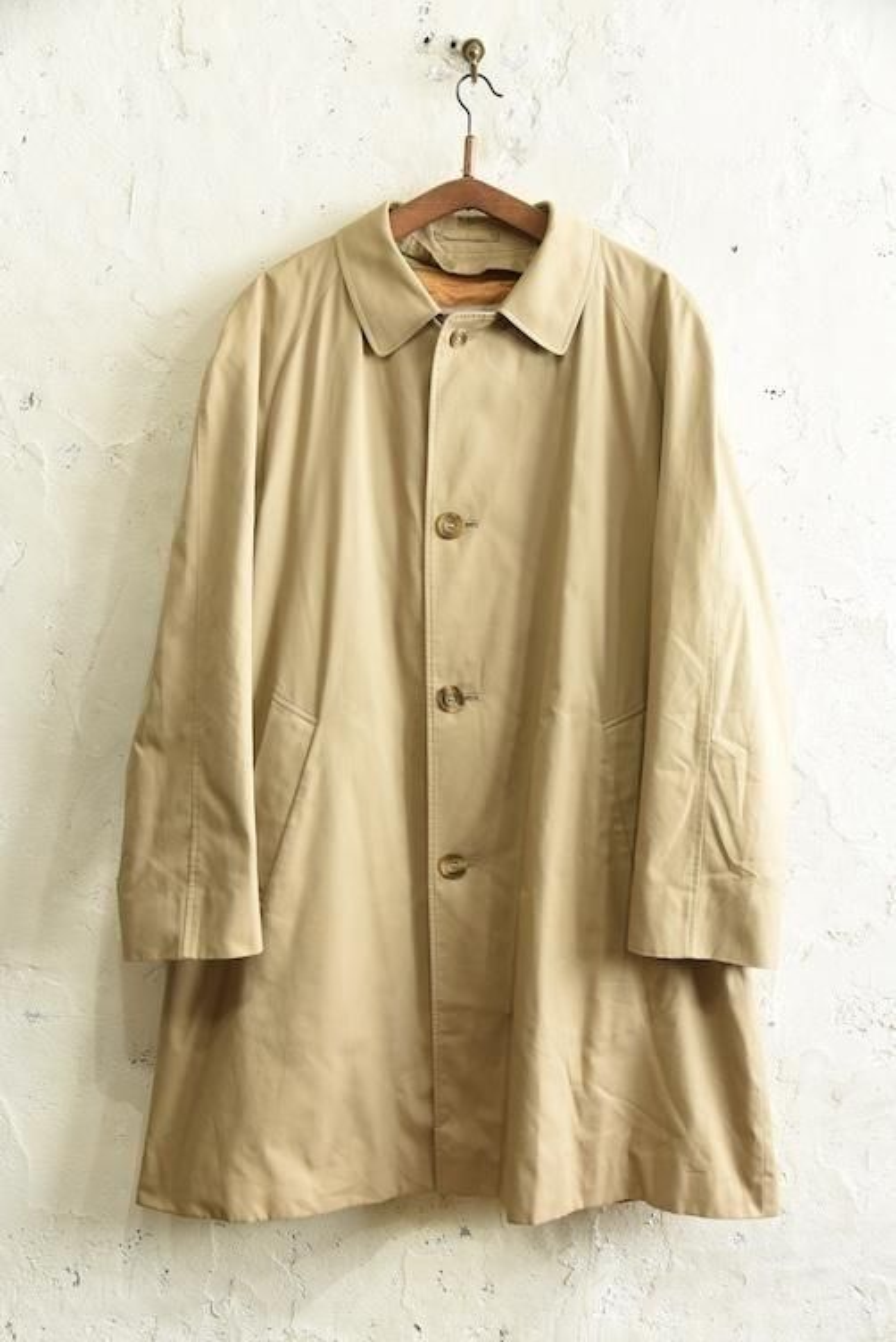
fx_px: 1417
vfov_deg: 50.7
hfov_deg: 35.1
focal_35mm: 38
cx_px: 448
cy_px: 671
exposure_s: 1/80
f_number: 5.6
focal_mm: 38
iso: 1600
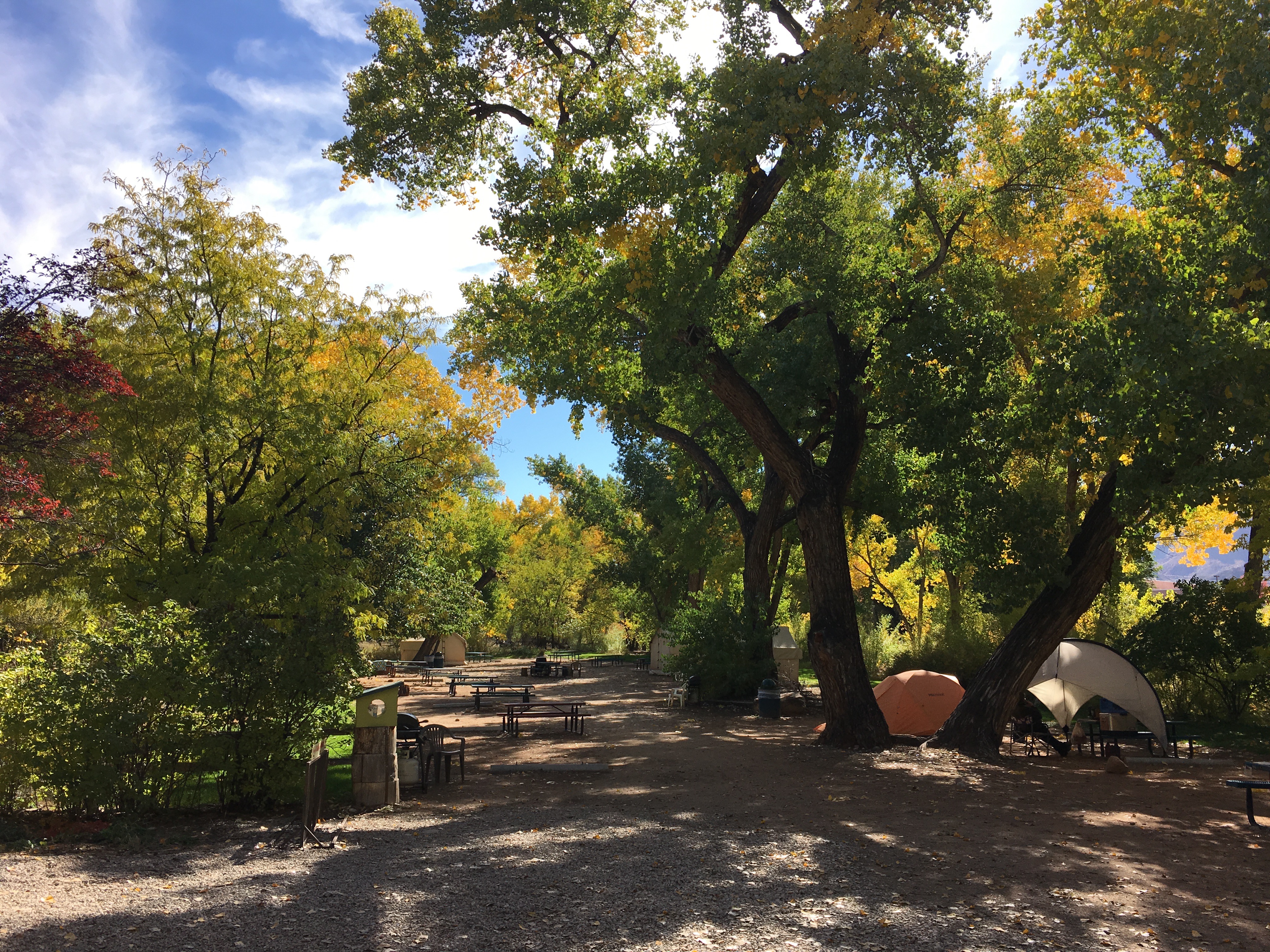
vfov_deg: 48.2
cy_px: 476
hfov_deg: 61.7
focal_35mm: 29
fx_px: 1064
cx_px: 635
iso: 25
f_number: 2.2
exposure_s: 1/1012
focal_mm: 4.15
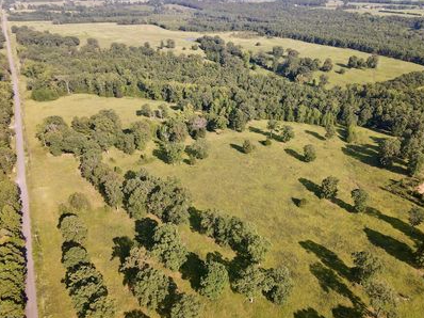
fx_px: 318
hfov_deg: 67.3
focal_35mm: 26
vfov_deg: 53.0
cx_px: 223
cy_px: 151
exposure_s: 1/15
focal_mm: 4.5
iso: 280
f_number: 2.8
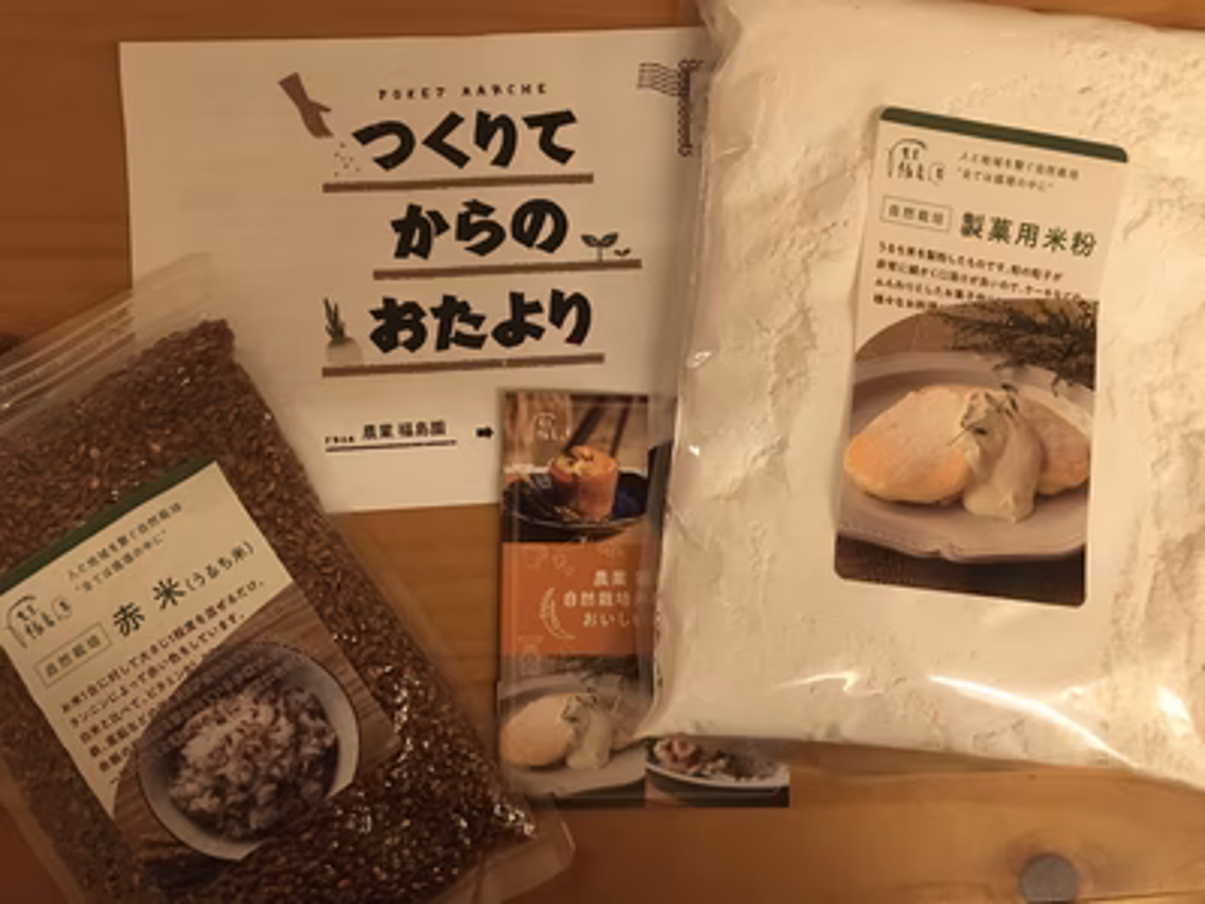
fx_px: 1010
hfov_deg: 61.7
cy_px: 452
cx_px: 602
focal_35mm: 29
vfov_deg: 48.2
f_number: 2.2
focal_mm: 4.15
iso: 200
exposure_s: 1/24
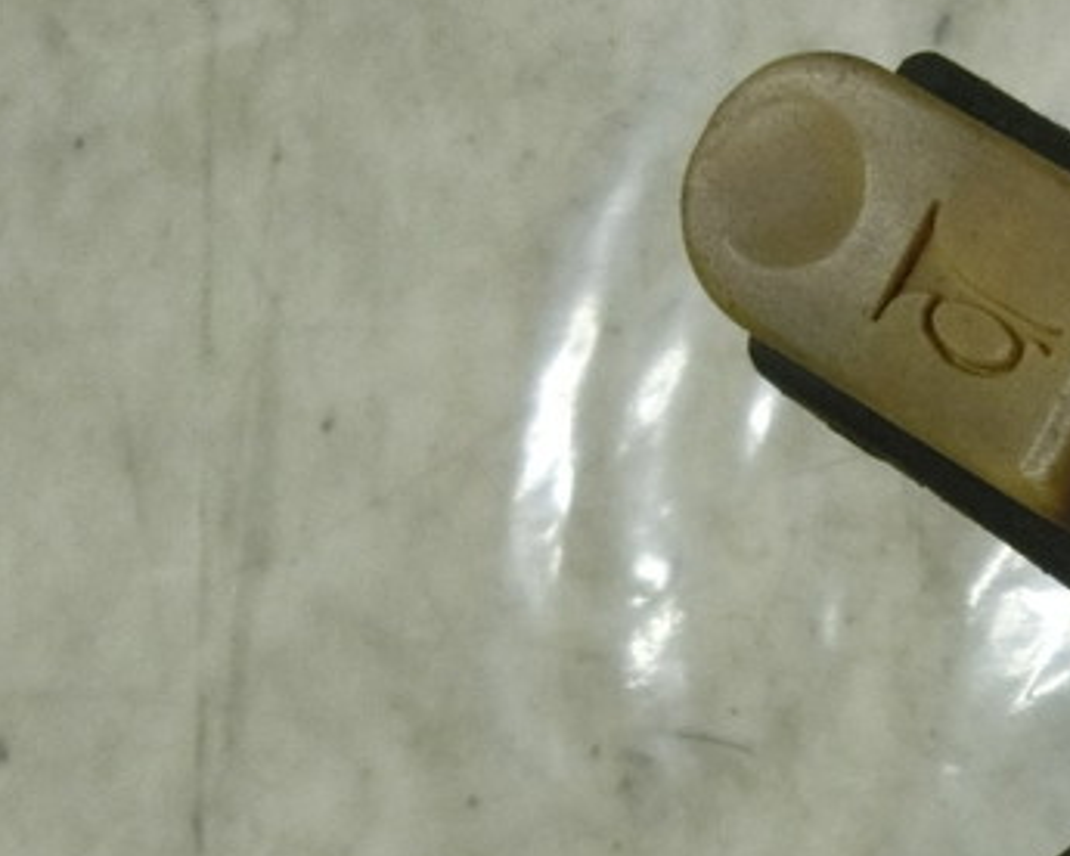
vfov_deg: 17.0
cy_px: 1123
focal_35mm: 85
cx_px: 1675
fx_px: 2692
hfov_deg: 19.2
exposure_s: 1/125
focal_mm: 4.5
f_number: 3.5
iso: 320
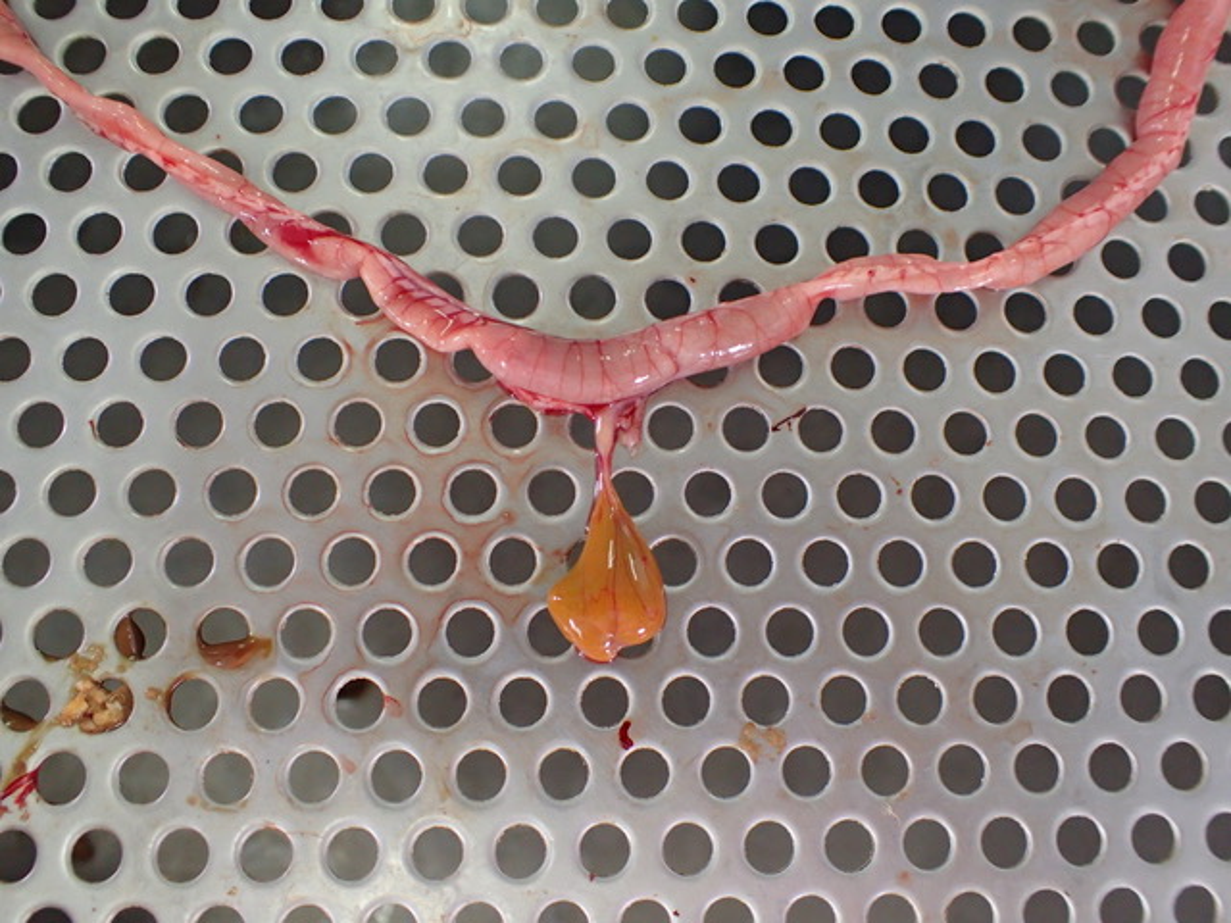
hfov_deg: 60.0
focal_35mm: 30
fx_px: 1067
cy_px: 462
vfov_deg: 46.8
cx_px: 616
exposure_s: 1/125
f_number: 2.3
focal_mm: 5.5
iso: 500
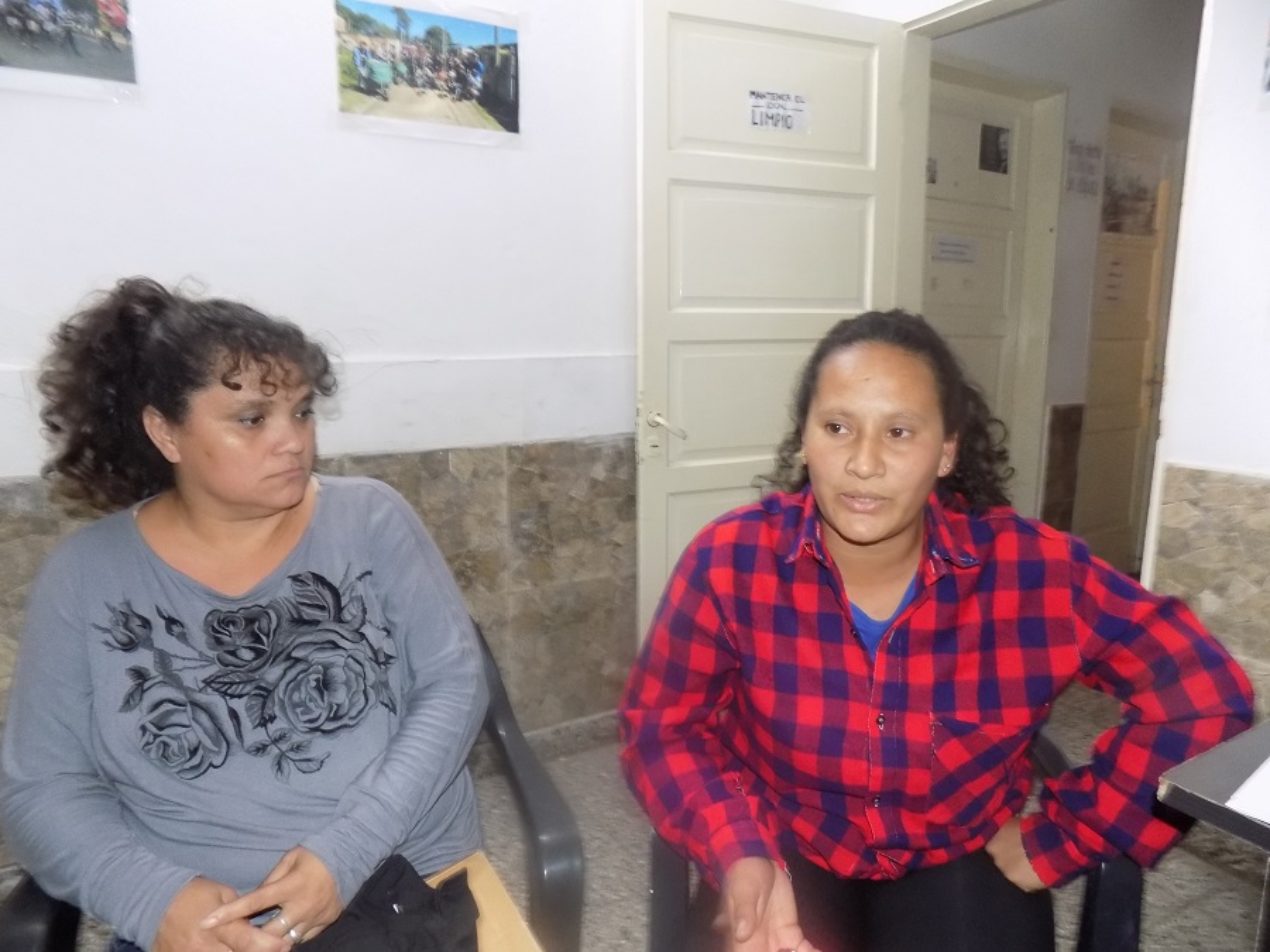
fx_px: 844
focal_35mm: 23
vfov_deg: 58.9
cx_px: 635
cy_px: 476
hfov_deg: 73.9
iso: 400
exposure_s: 1/4
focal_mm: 4
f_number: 3.1
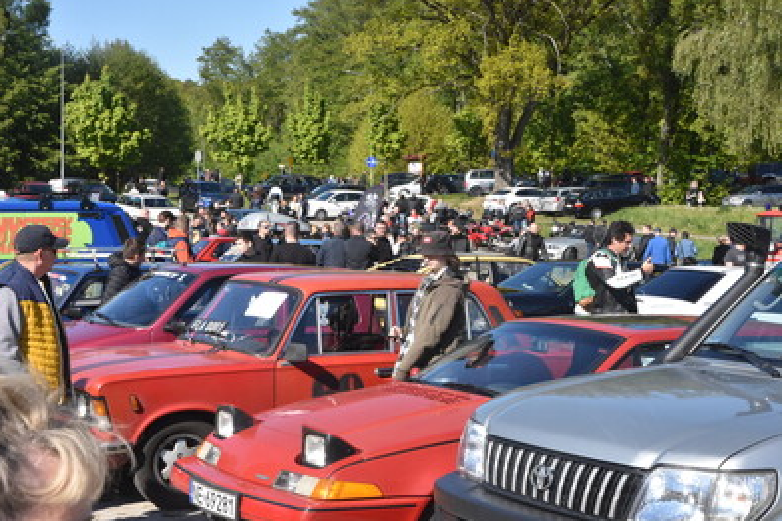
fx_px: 1412
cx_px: 374
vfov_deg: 20.9
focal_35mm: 65
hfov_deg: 31.0
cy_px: 253
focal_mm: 40
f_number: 13
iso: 1250
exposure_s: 1/640
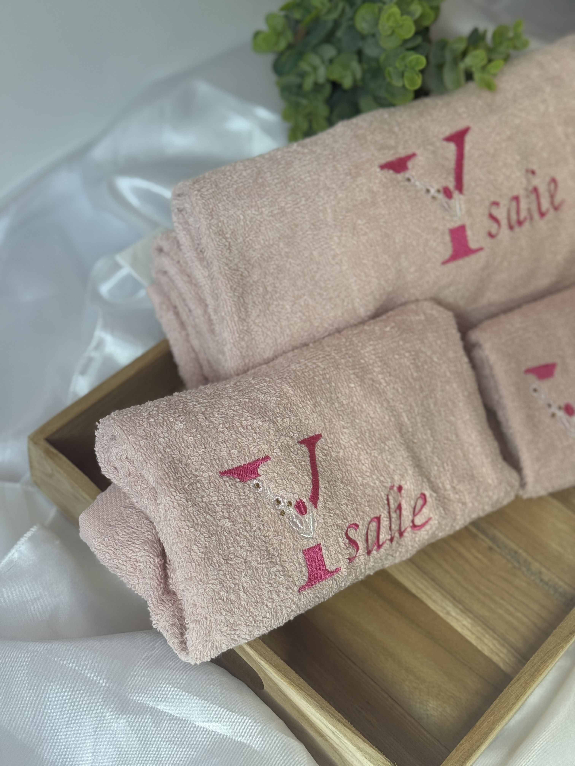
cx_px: 288
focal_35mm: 48
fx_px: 1063
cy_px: 383
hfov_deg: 30.3
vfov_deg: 39.7
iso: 100
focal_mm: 6.76
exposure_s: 1/169
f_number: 1.78
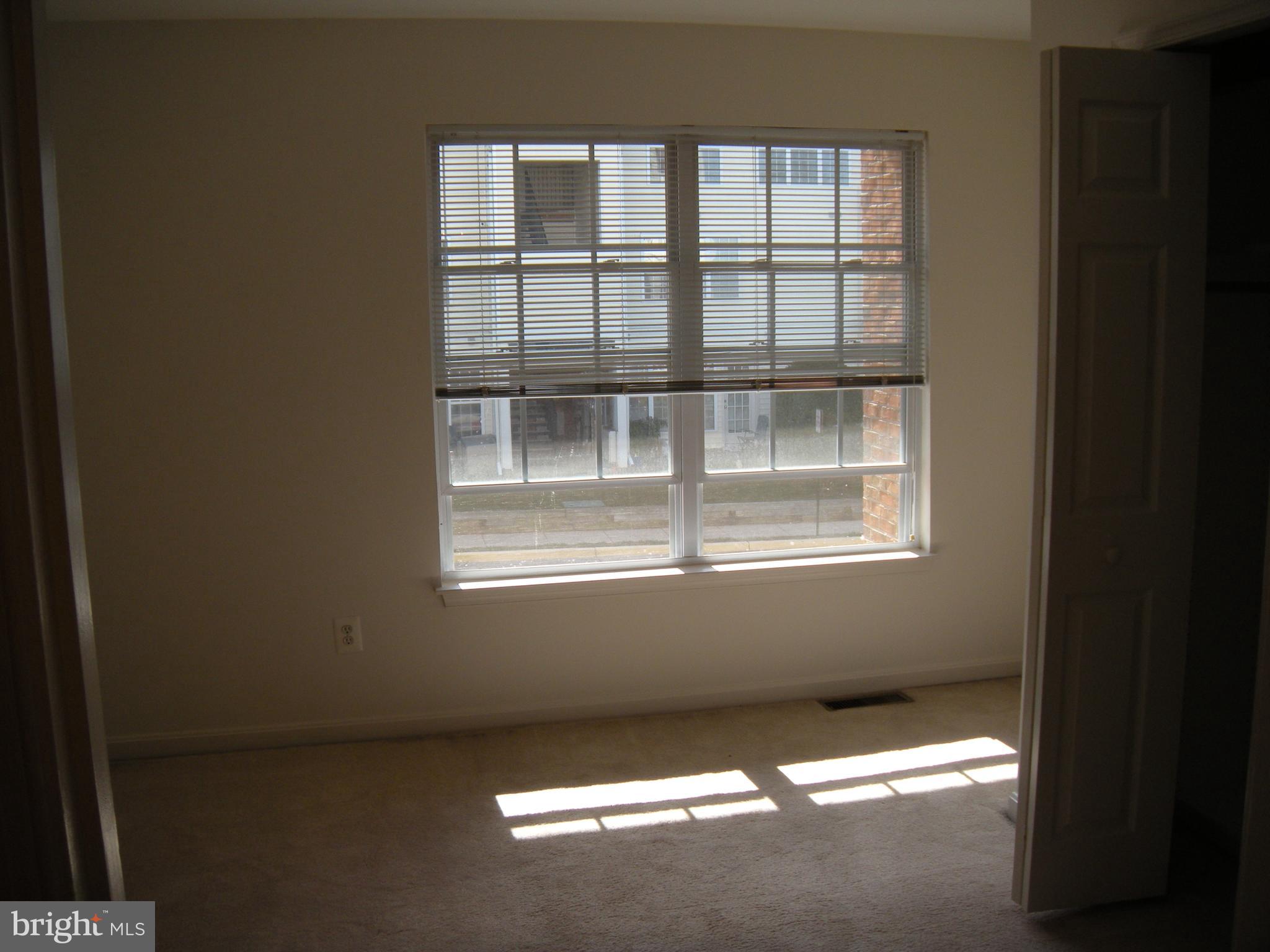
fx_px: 1284
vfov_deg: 40.7
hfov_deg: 52.6
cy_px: 476
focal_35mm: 35
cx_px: 635
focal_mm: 5.9
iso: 64
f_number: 3.8
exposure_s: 1/151
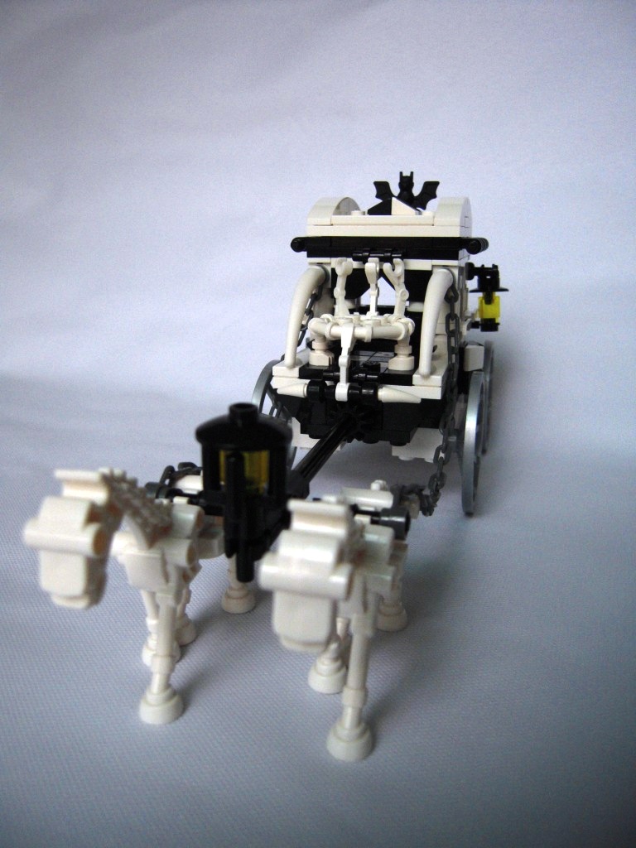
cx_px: 318
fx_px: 686
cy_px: 424
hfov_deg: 49.7
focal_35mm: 28
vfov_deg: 63.4
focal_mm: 5
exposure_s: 1/400
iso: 400
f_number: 5.4
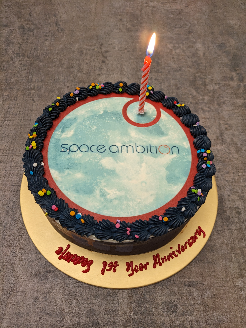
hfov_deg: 54.9
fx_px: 237
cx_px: 123
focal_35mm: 25
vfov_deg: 69.4
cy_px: 164
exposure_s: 1/25
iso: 70
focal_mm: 5.43
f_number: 1.89
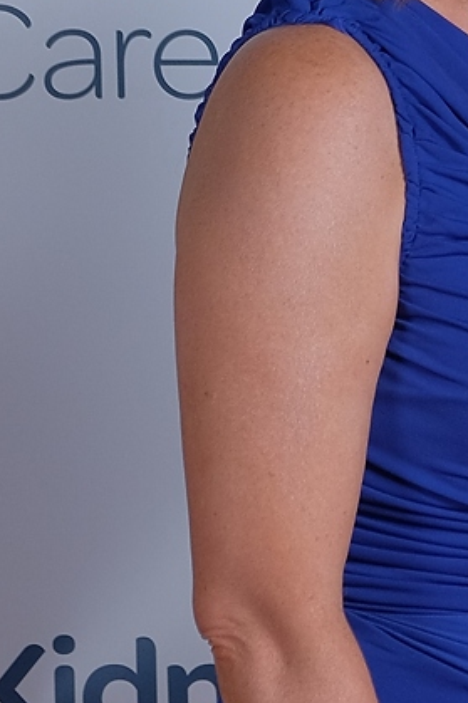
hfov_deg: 6.2
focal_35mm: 219
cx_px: 798
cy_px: 631
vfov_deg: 9.4
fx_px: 4274
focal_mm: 34.3
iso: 400
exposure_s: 1/180
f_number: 4.5
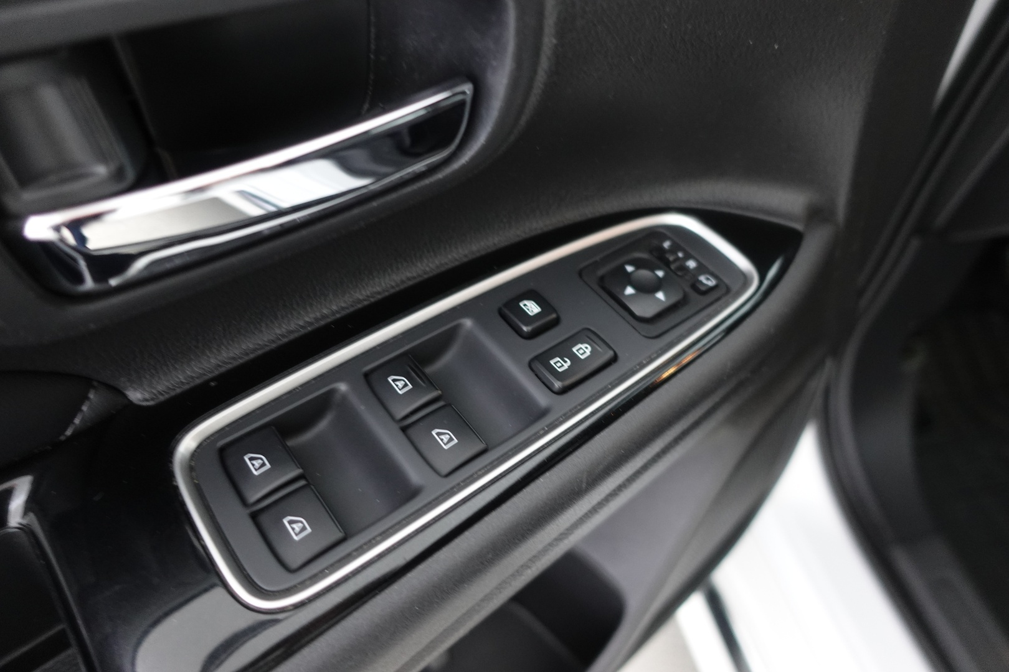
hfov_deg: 73.7
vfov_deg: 53.1
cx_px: 504
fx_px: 673
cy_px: 336
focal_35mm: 24
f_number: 1.8
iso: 800
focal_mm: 9.4
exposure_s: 1/15
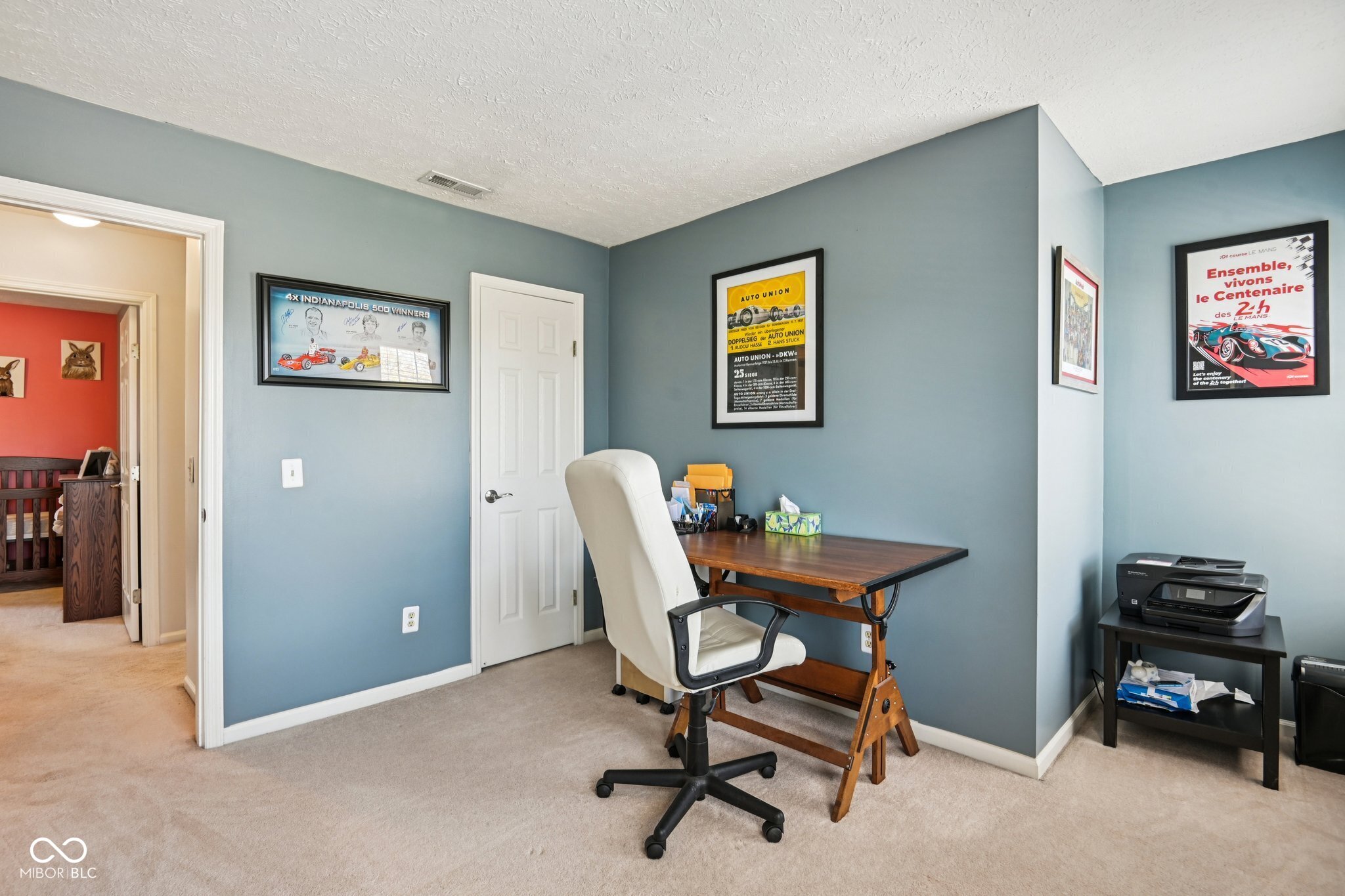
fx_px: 598
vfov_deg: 73.7
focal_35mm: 16
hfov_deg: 96.7
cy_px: 448
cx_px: 672
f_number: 8
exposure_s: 1/15
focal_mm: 16
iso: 400
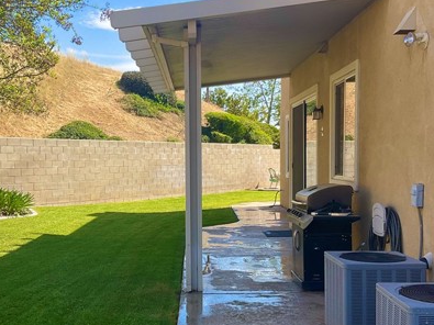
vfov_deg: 30.8
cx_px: 190
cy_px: 182
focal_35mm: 47
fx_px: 589
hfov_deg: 40.4
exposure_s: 1/997
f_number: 1.8
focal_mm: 3
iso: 16
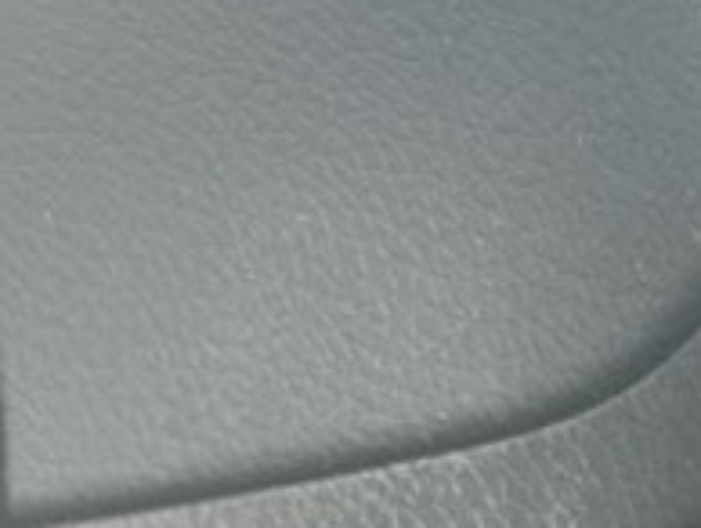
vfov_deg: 12.8
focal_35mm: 103
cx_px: 1210
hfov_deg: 16.4
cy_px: 1020
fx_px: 2088
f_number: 1.6
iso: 160
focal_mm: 5.1
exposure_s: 1/60
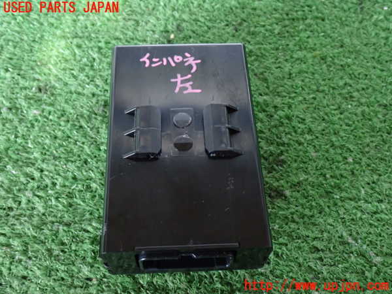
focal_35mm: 41
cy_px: 147
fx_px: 464
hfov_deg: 45.8
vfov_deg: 35.1
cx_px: 196
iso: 1000
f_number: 2.8
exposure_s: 1/10
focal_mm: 7.31
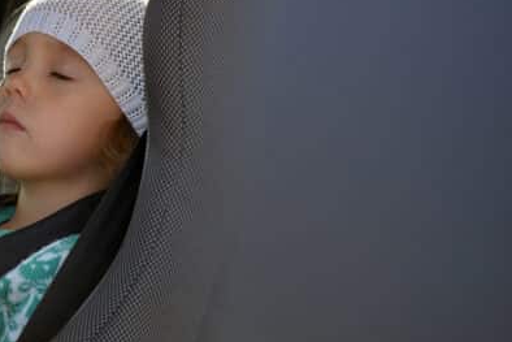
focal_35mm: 113
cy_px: 159
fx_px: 1608
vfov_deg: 12.1
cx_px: 16
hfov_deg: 17.7
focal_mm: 58
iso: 100
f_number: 5
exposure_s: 1/160
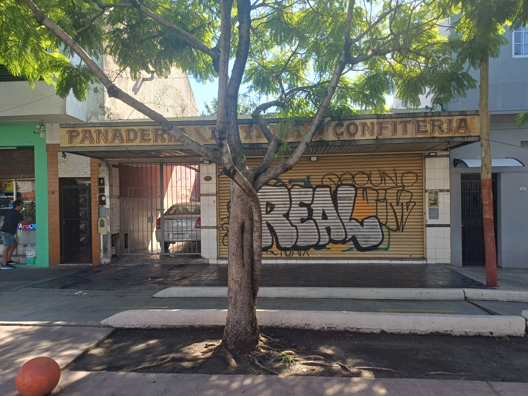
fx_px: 381
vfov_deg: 54.9
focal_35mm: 25
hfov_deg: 69.4
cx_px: 264
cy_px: 198
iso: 50
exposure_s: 1/191
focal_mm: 4.65
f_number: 1.8
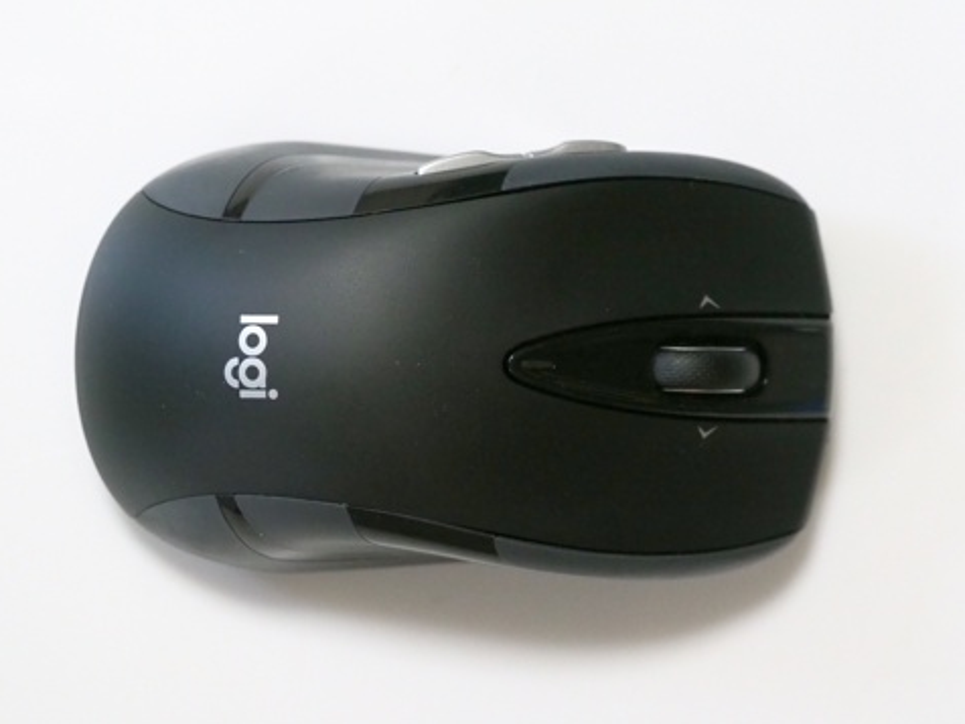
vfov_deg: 12.2
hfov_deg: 16.3
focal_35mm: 121
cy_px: 363
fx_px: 3373
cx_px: 482
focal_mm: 60
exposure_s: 1/160
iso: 5000
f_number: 5
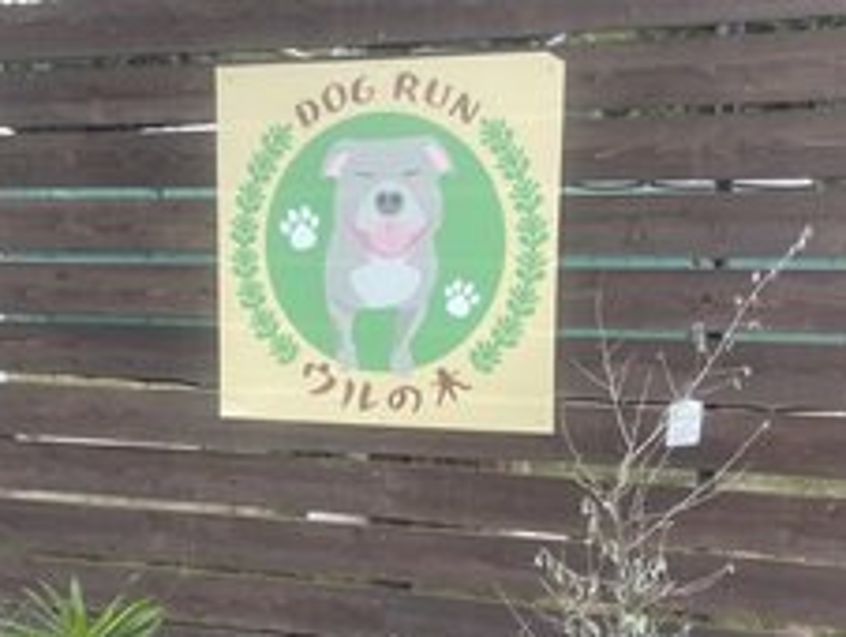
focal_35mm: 46
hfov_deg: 41.2
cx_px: 416
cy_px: 442
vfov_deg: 31.2
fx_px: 1125
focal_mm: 4.25
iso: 100
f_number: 1.8
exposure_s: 1/121
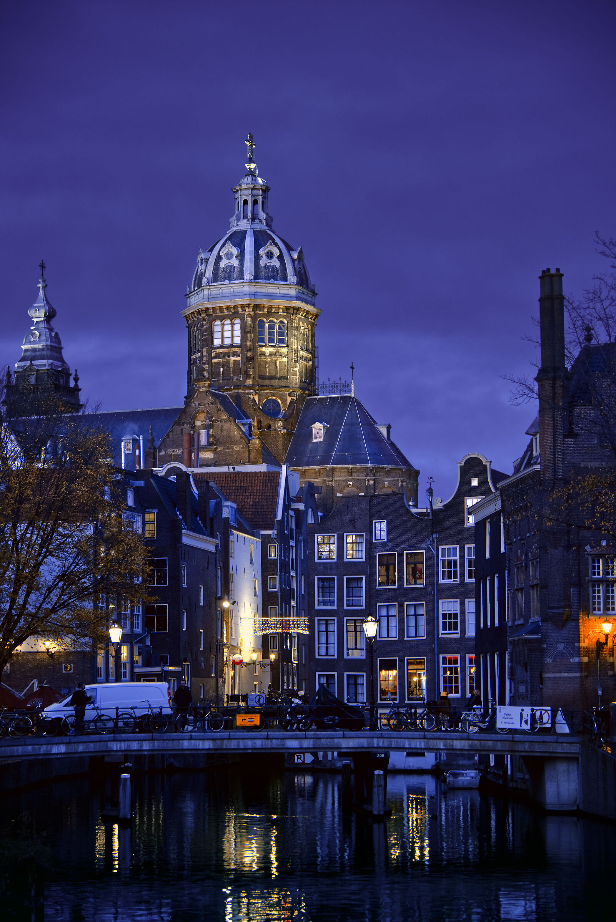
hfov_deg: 16.5
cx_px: 308
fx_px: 2128
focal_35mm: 83
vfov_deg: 24.5
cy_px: 461
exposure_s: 1/28
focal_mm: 55
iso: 4000
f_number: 3.6
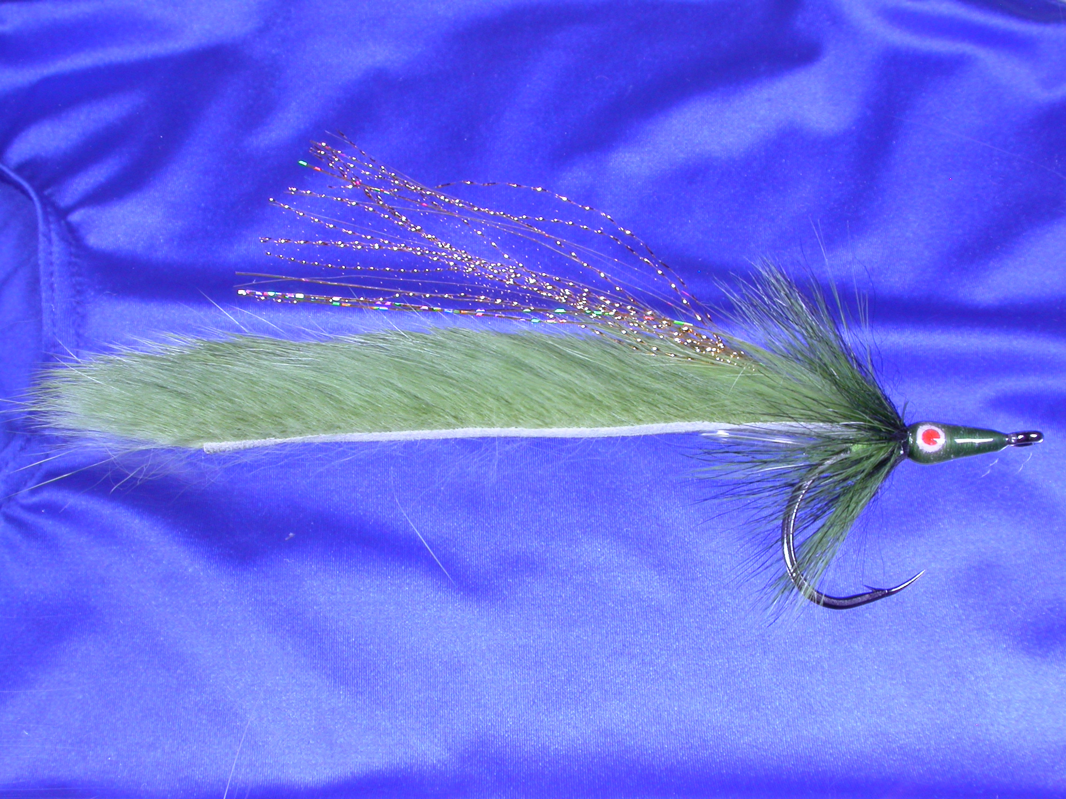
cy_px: 400
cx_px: 533
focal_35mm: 44
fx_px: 1355
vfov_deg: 32.9
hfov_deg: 42.9
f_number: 7.8
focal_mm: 9.1
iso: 100
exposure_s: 1/7.1
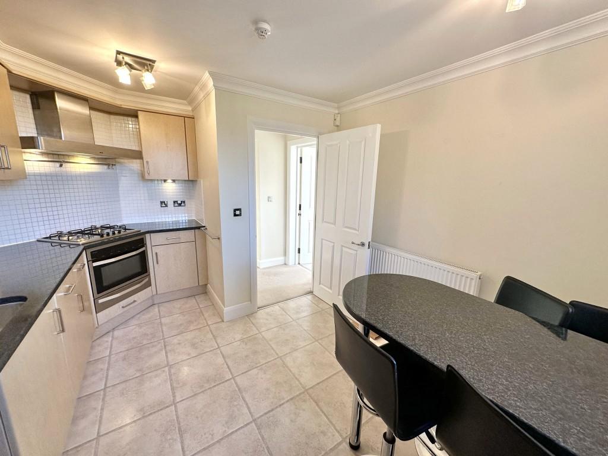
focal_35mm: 14
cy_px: 228
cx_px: 304
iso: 125
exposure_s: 1/100
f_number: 2.2
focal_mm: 2.22
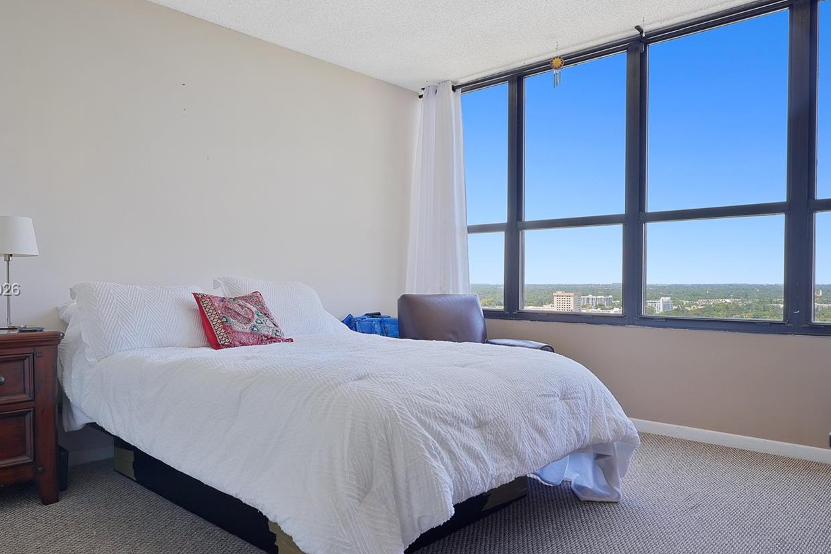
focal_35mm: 26
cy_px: 291
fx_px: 600
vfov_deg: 49.5
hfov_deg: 69.0
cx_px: 350
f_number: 8
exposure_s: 1/10
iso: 320
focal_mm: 20
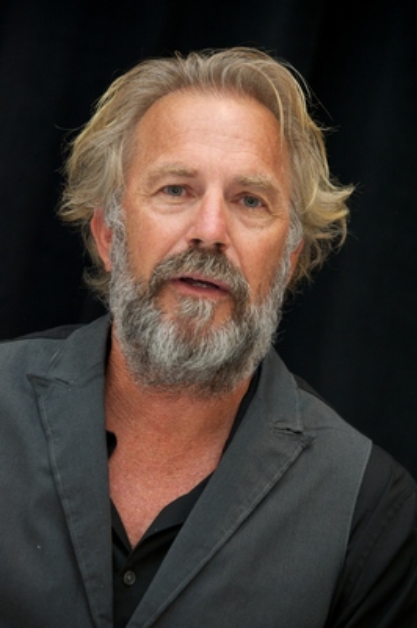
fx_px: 3133
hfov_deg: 7.6
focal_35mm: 180
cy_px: 314
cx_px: 208
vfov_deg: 11.4
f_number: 5.6
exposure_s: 1/60
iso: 1000
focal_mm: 180
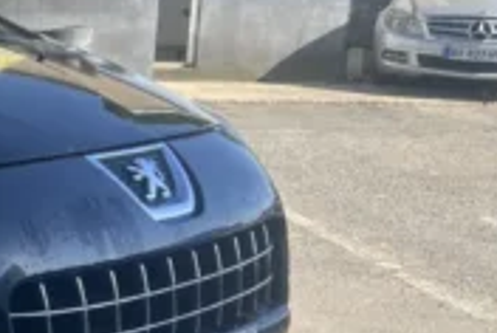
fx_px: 1272
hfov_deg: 19.1
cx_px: -274
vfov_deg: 14.8
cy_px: 257
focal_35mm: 92
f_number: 1.5
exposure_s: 1/1019
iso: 50
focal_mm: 5.7
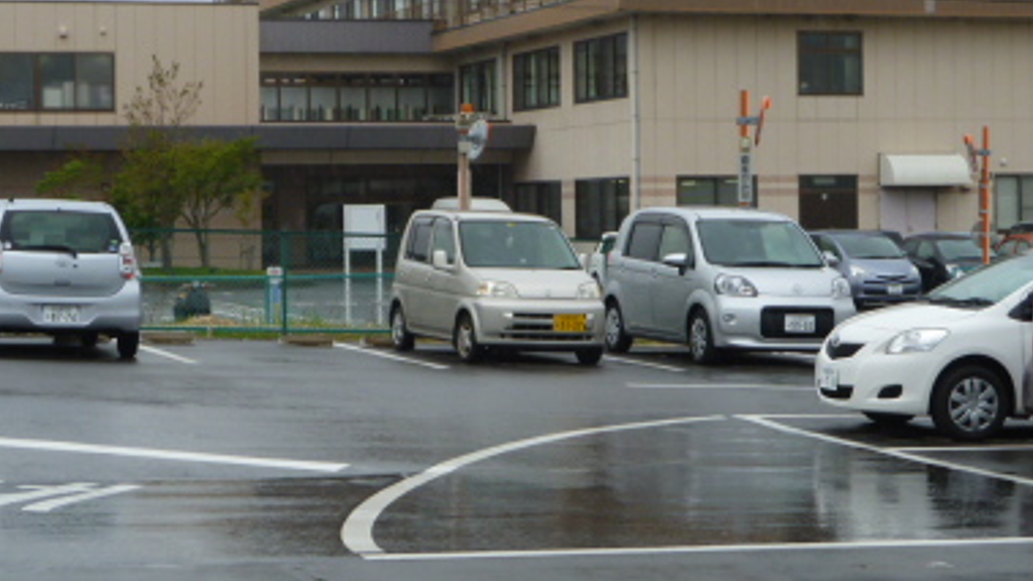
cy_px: 235
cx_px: 510
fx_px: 2875
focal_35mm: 105
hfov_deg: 20.4
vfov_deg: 11.5
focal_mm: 10.1
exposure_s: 1/250
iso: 80
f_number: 4.4
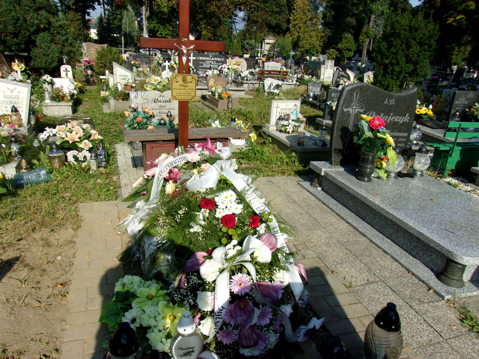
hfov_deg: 65.3
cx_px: 240
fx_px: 374
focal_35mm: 27
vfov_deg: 51.4
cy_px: 180
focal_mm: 4.9
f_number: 10.4
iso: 80
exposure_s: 1/100
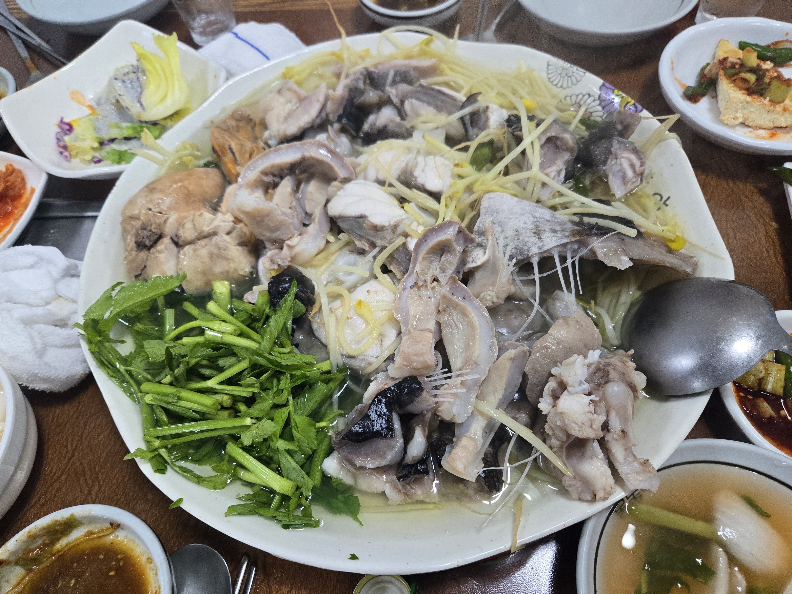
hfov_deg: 73.9
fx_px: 526
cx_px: 396
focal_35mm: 23
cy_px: 297
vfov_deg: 58.9
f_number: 1.8
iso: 200
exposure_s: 1/120
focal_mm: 5.4
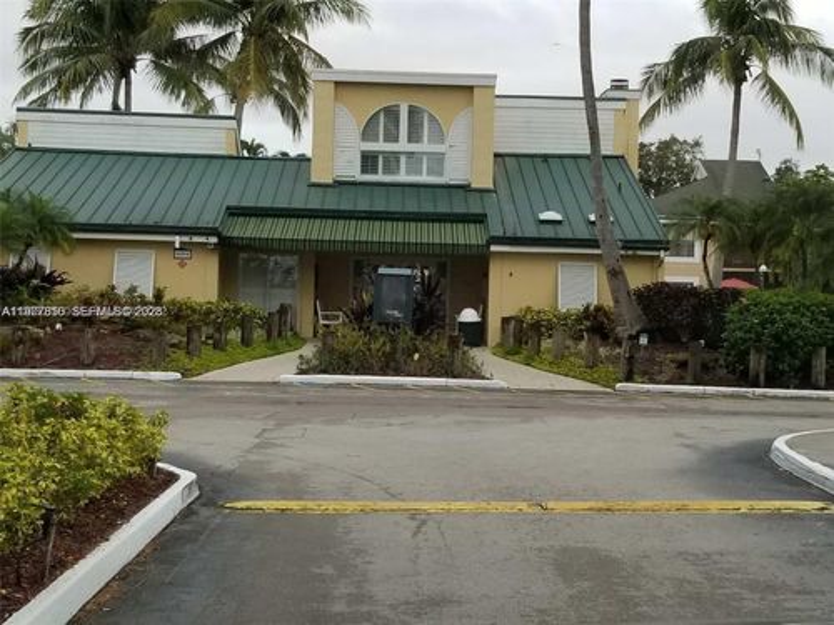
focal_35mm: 26
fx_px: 626
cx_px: 417
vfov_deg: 53.1
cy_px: 312
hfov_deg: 67.3
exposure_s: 1/1172
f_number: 1.7
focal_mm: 4.25
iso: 50
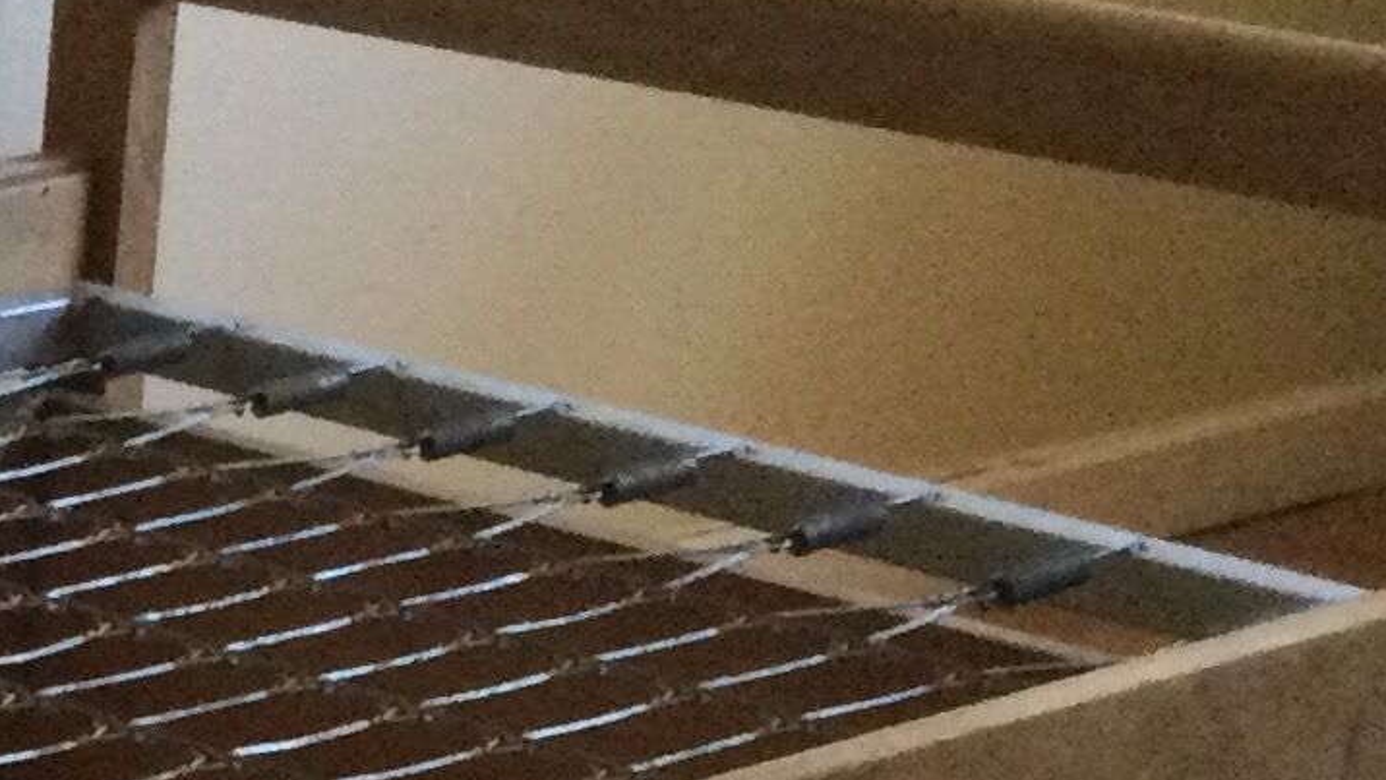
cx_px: -1212
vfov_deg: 7.7
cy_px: 1291
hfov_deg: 12.6
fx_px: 5661
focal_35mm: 154
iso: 250
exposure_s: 1/33
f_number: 2.4
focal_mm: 3.3
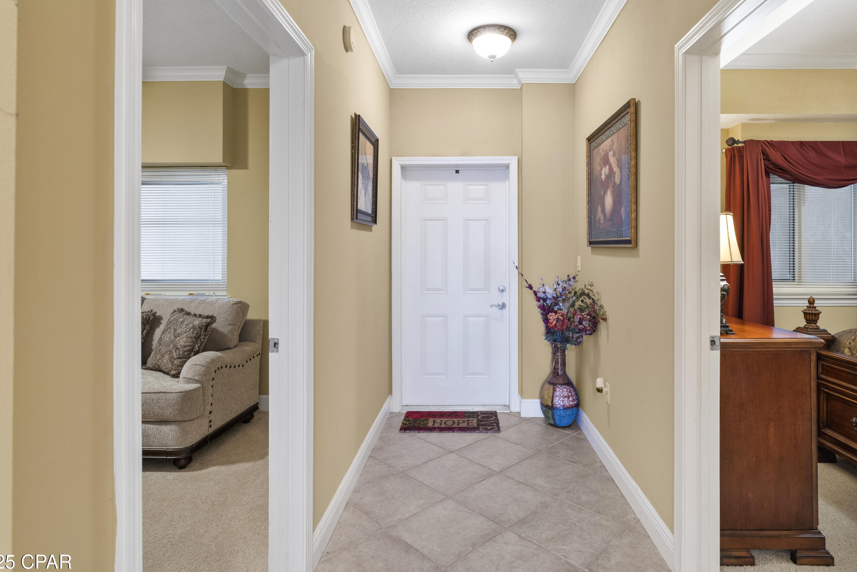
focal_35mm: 20
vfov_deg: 62.5
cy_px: 253
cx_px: 466
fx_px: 469
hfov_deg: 84.6
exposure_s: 5
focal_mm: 16.6
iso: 640
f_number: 8
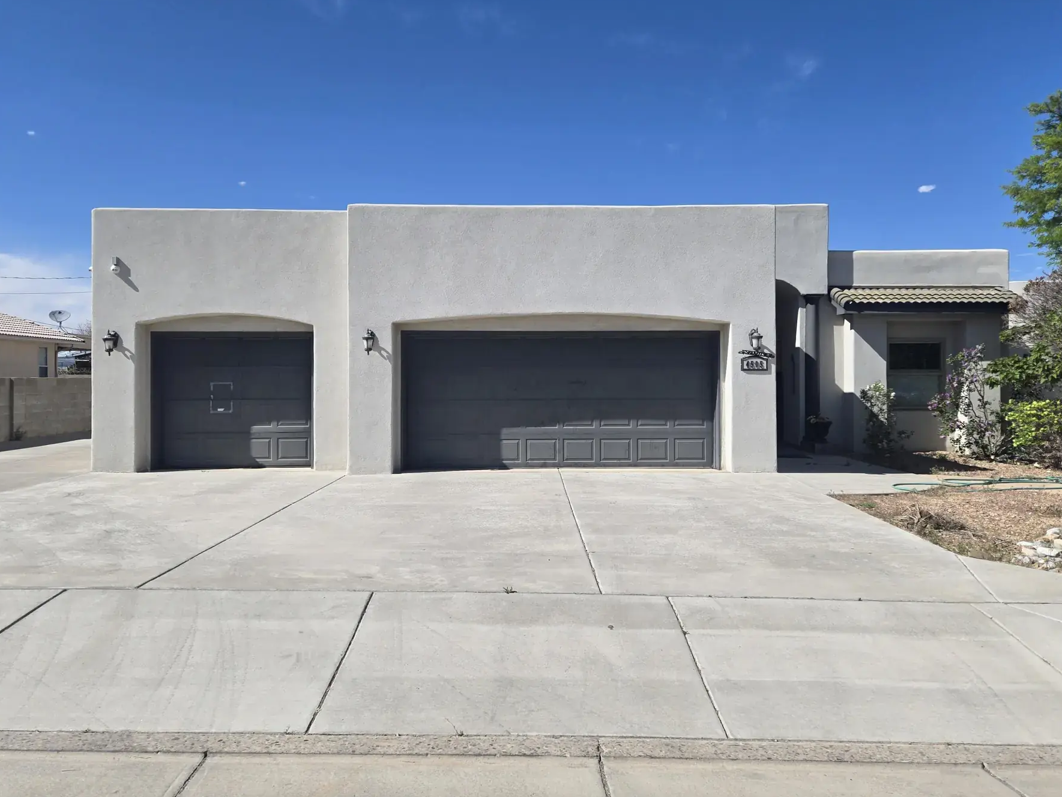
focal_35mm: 26
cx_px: 526
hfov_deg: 67.3
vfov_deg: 53.1
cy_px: 384
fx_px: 798
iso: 25
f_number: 1.8
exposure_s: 1/2921
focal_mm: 5.4
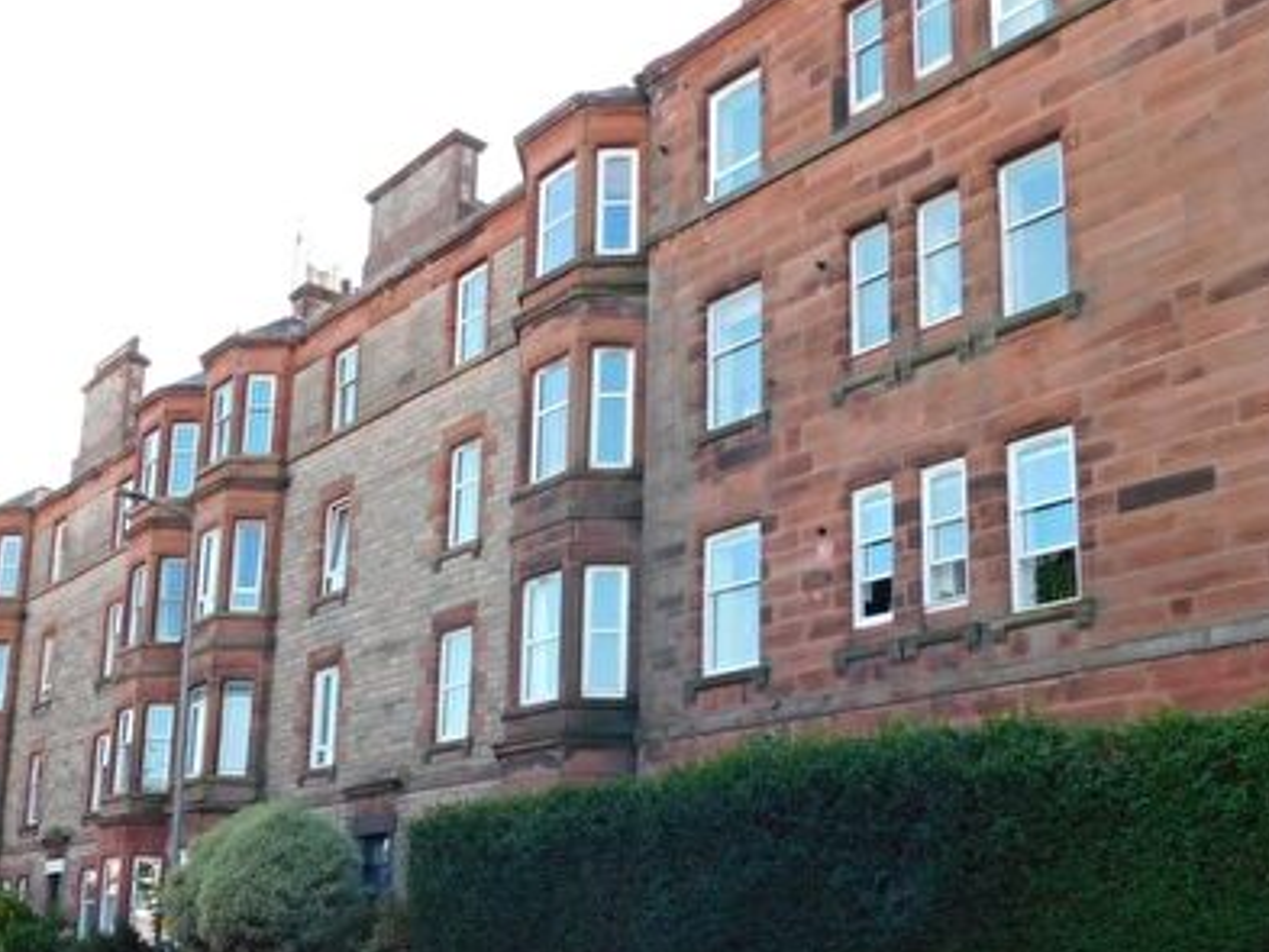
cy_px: 731
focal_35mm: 41
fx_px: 1503
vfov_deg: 34.3
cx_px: 507
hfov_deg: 45.5
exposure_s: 1/250
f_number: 3
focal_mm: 4
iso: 125
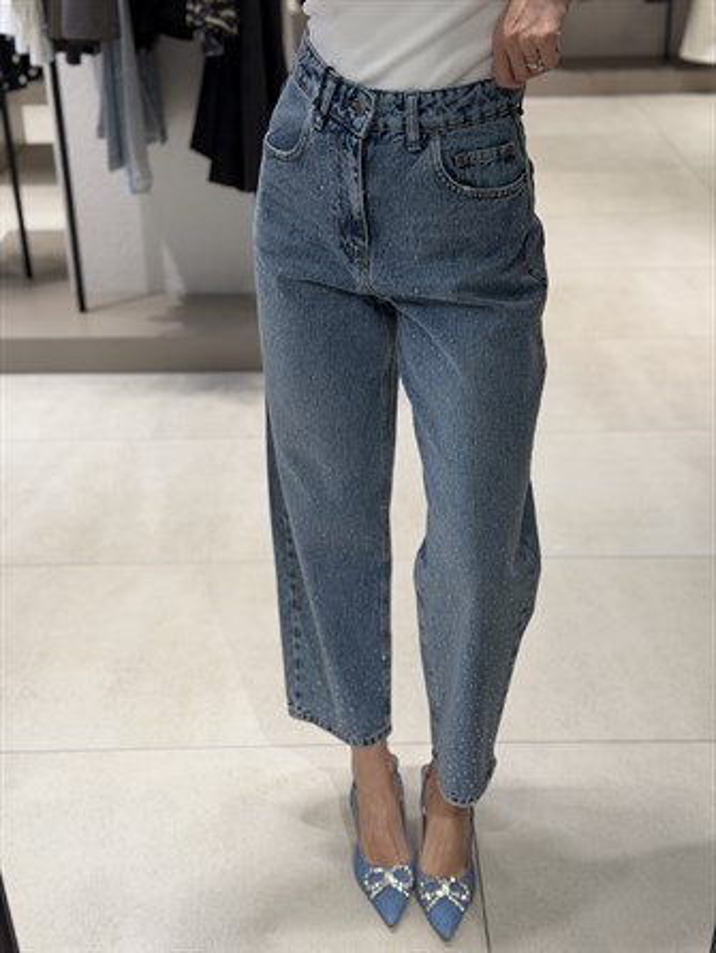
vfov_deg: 39.6
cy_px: 476
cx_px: 358
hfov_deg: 30.3
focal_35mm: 48
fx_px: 1323
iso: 50
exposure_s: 1/121
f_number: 1.78
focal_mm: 6.76
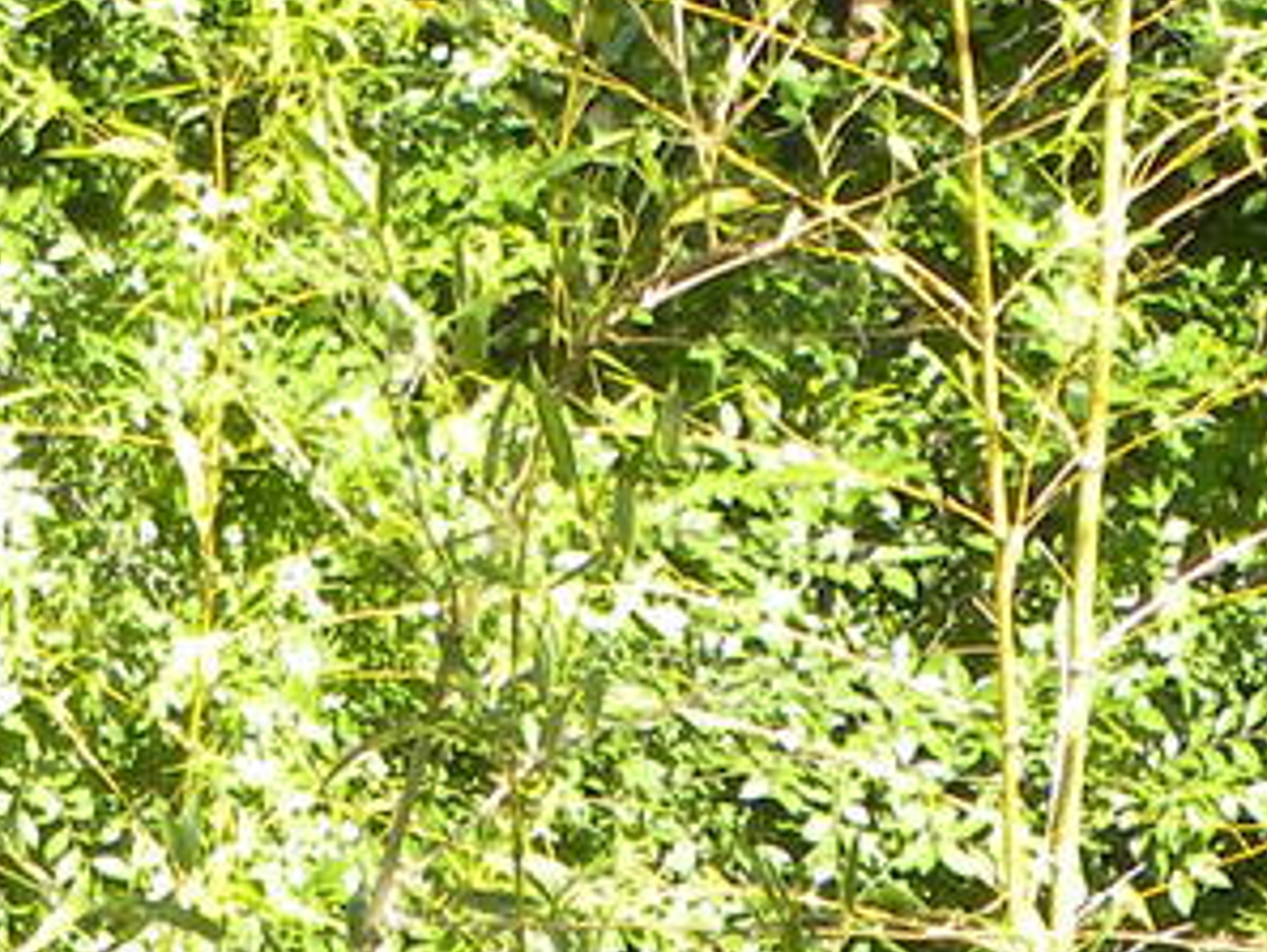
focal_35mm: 630
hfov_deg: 3.1
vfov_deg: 2.4
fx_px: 23068
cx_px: -1122
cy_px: -914
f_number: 4
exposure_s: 1/102
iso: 64
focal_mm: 20.8
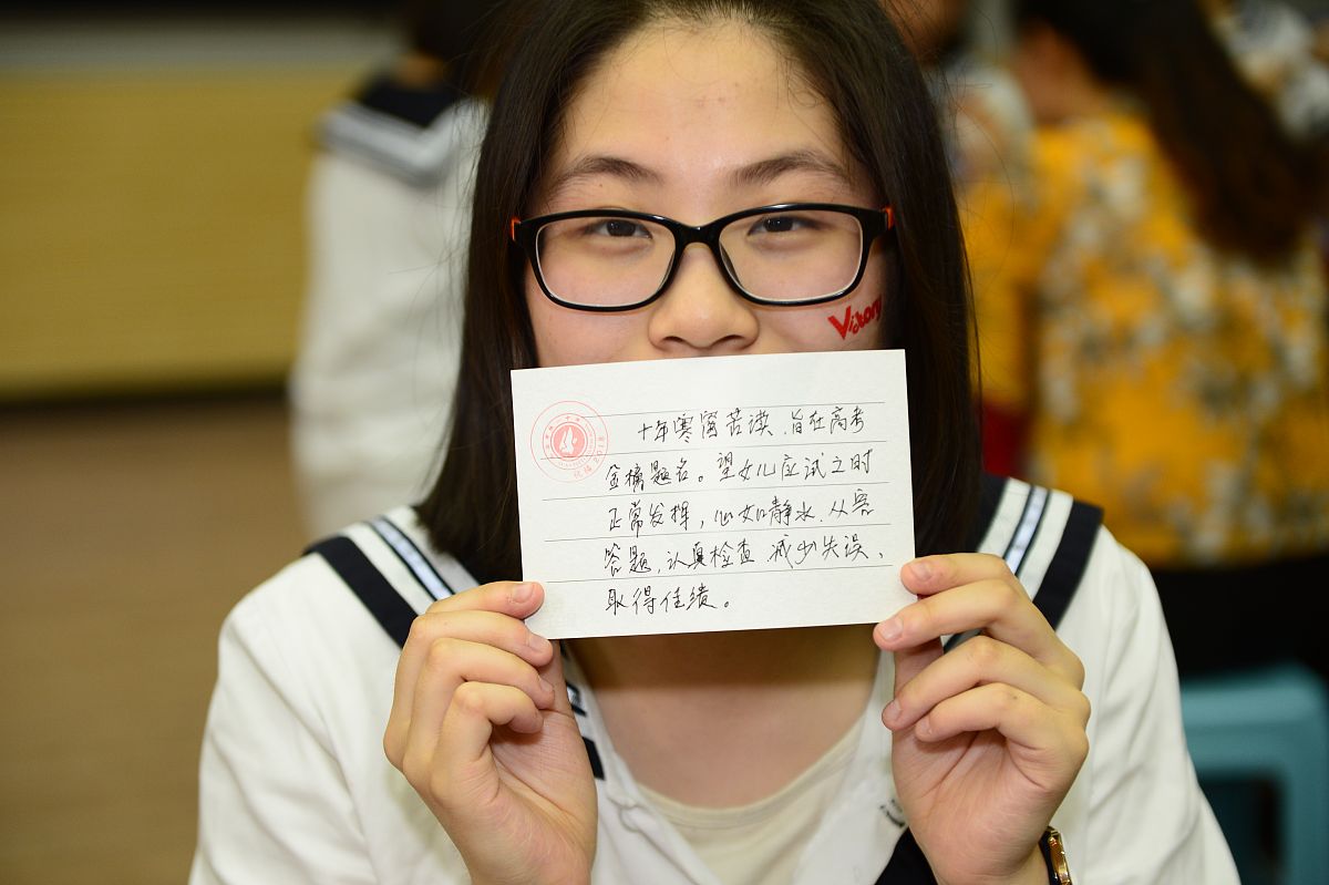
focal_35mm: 70
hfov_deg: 28.9
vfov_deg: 19.4
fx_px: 2583
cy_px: 442
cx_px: 664
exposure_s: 1/250
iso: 800
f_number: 2.8
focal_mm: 70
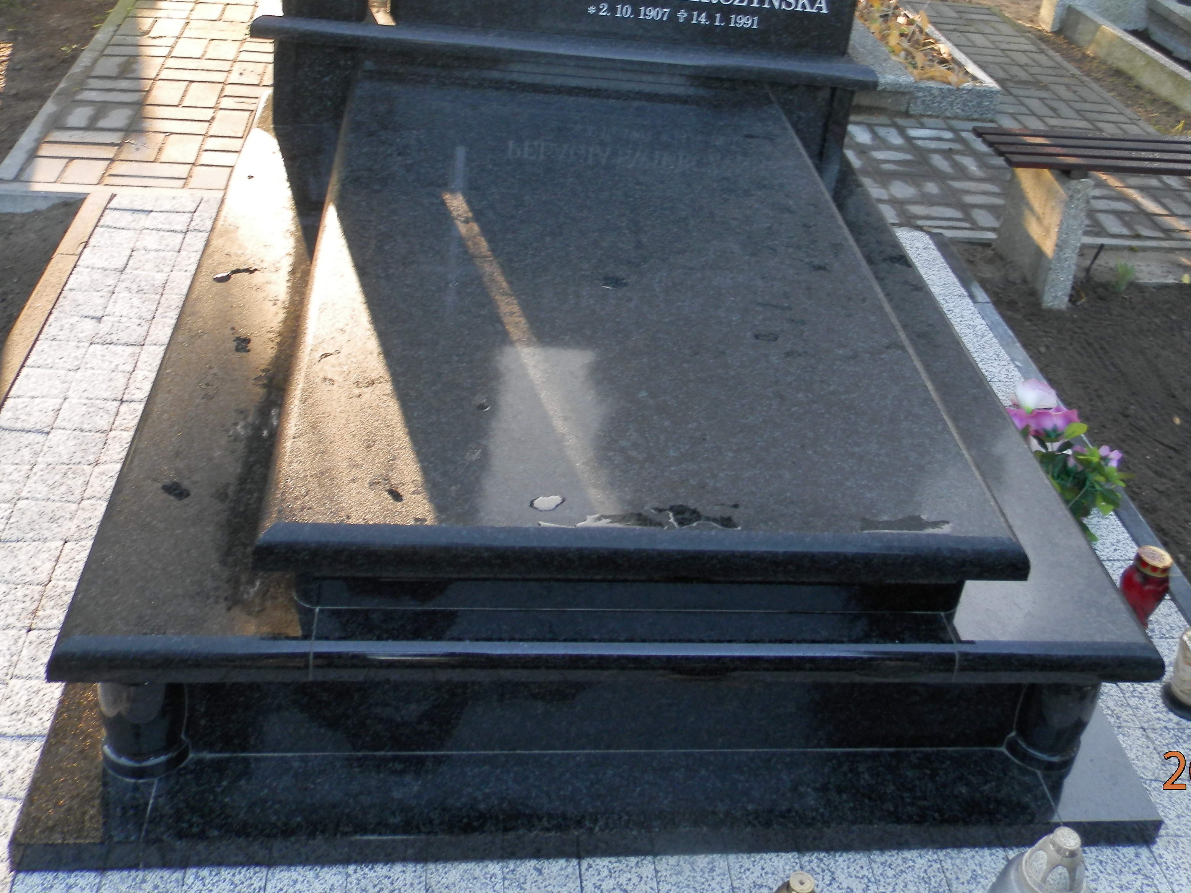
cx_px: 661
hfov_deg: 50.0
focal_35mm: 37
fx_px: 1273
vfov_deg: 37.9
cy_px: 251
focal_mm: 4.5
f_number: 3.1
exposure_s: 1/50
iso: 80
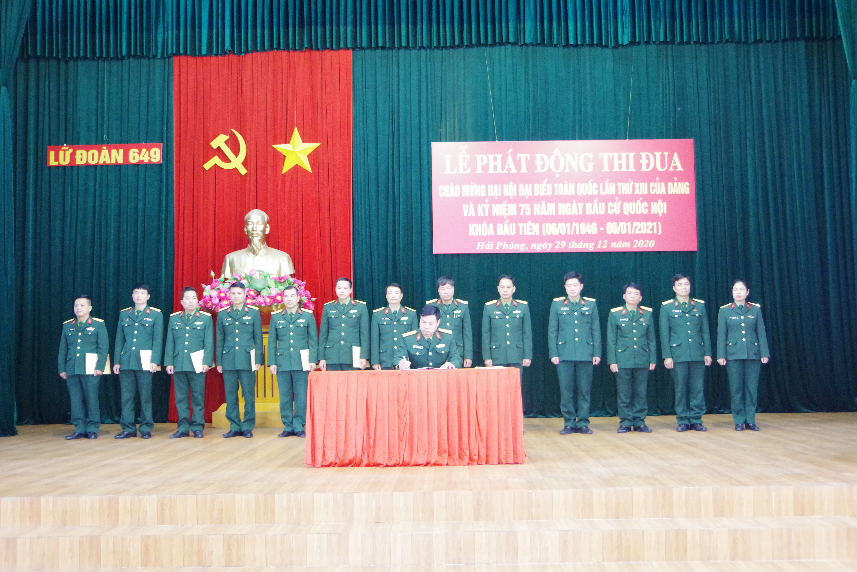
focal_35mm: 36
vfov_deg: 36.9
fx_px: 857
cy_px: 286
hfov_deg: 53.1
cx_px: 428
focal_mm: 24
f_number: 4
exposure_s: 1/30
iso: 3200
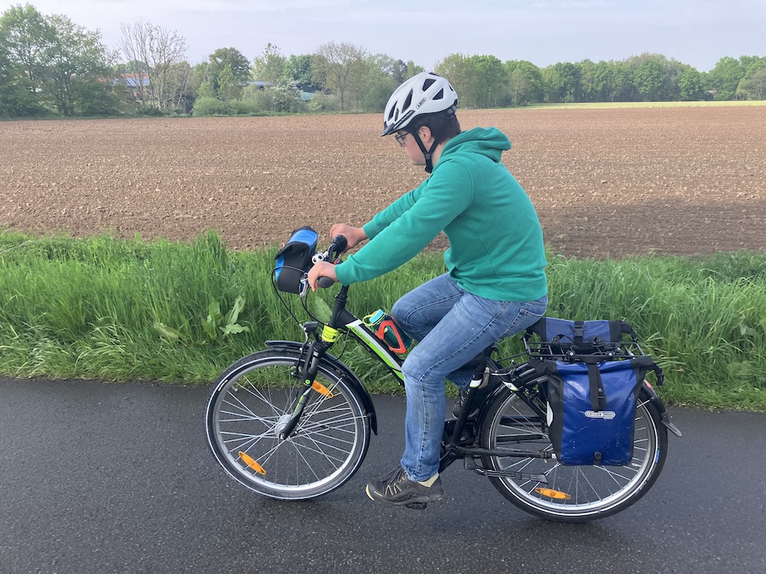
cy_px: 287
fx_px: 620
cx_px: 383
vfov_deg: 49.7
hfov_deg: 63.4
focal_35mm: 28
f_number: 1.8
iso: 32
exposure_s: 1/517
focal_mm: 3.99
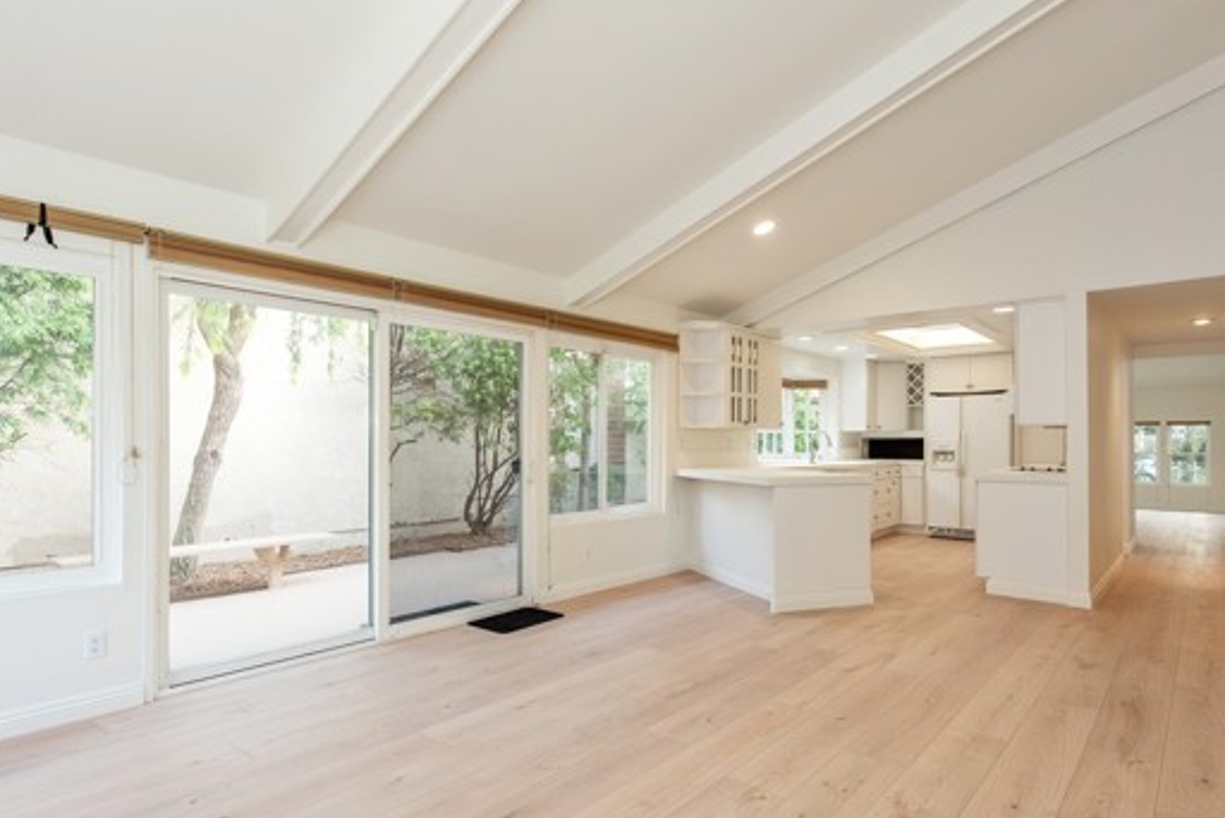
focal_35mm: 20
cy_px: 439
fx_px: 681
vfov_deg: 61.9
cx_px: 615
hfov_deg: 83.9
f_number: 5
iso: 800
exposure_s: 1/100
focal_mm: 16
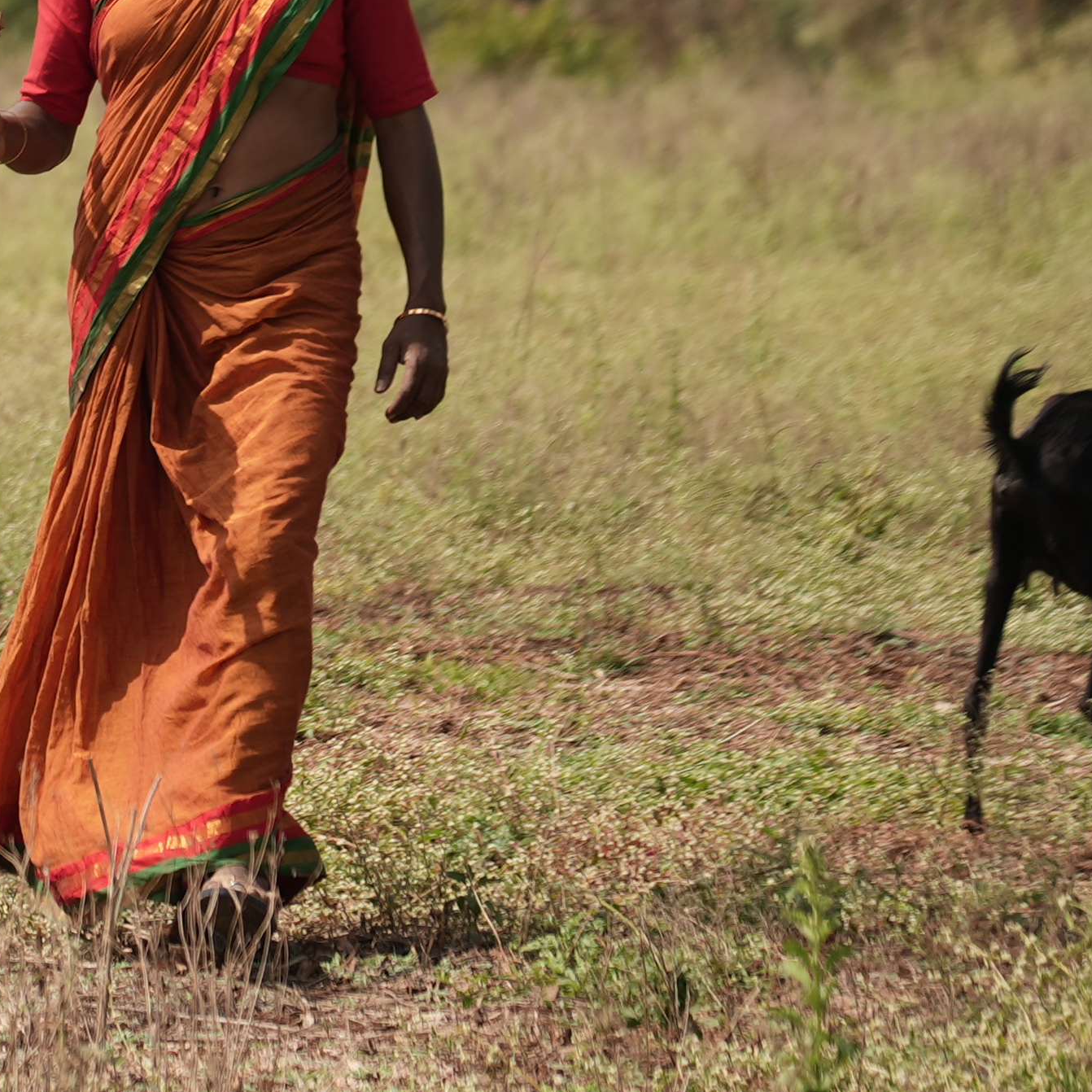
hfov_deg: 6.1
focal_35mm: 282
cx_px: -487
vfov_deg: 6.2
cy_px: 355
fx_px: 10065
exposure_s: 1/1600
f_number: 4
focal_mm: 105
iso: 160
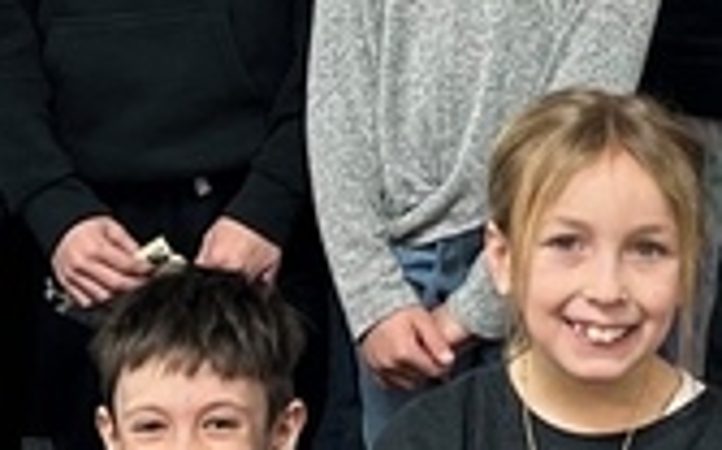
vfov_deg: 7.6
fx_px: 3322
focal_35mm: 169
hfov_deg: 12.4
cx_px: 527
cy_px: -303
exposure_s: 1/60
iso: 100
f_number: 1.5
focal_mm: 5.7
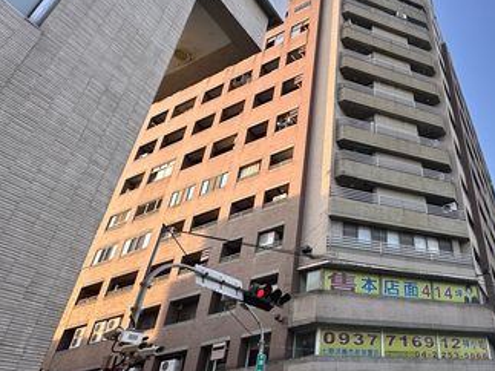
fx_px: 372
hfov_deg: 60.6
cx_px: 411
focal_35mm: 26
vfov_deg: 52.3
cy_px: 239
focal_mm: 2.22
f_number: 2.2
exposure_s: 1/154
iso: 40
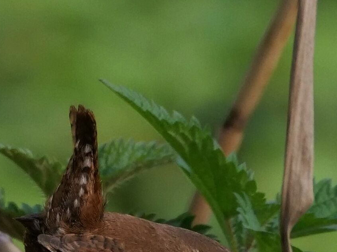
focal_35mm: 2262
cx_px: 229
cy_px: 258
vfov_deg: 0.7
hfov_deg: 0.9
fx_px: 22012
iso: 1000
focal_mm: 400
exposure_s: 1/640
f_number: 8
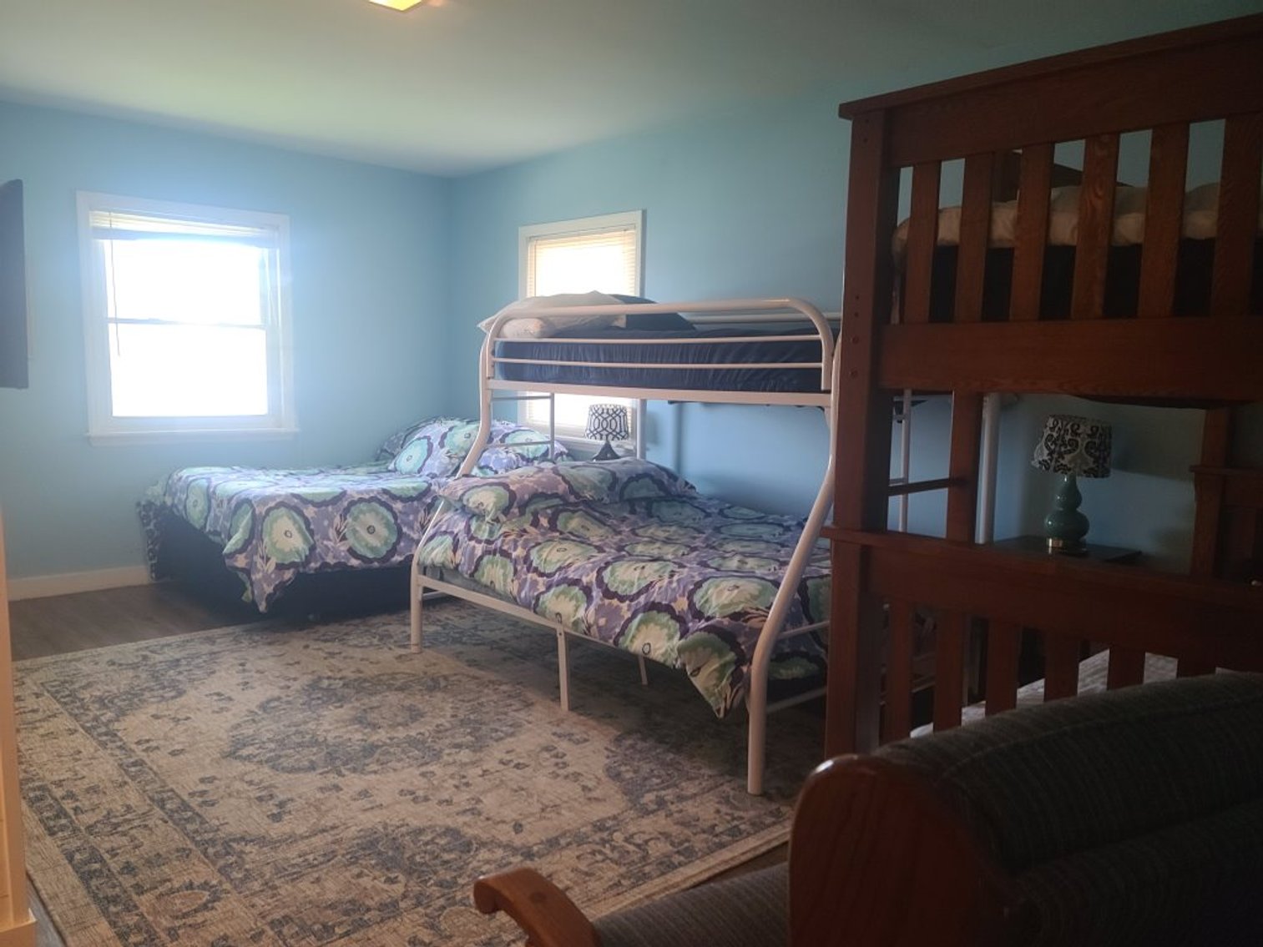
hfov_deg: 63.4
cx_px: 632
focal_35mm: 28
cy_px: 474
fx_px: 1022
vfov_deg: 49.8
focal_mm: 5.9
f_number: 2
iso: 400
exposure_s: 1/40
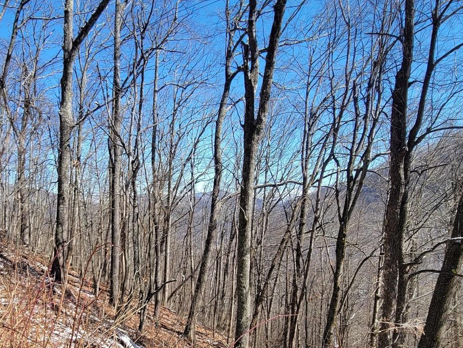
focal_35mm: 26
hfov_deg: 65.0
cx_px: 144
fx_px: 348
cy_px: 257
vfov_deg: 51.1
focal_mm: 2.2
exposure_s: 1/887
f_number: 2.2
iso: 50
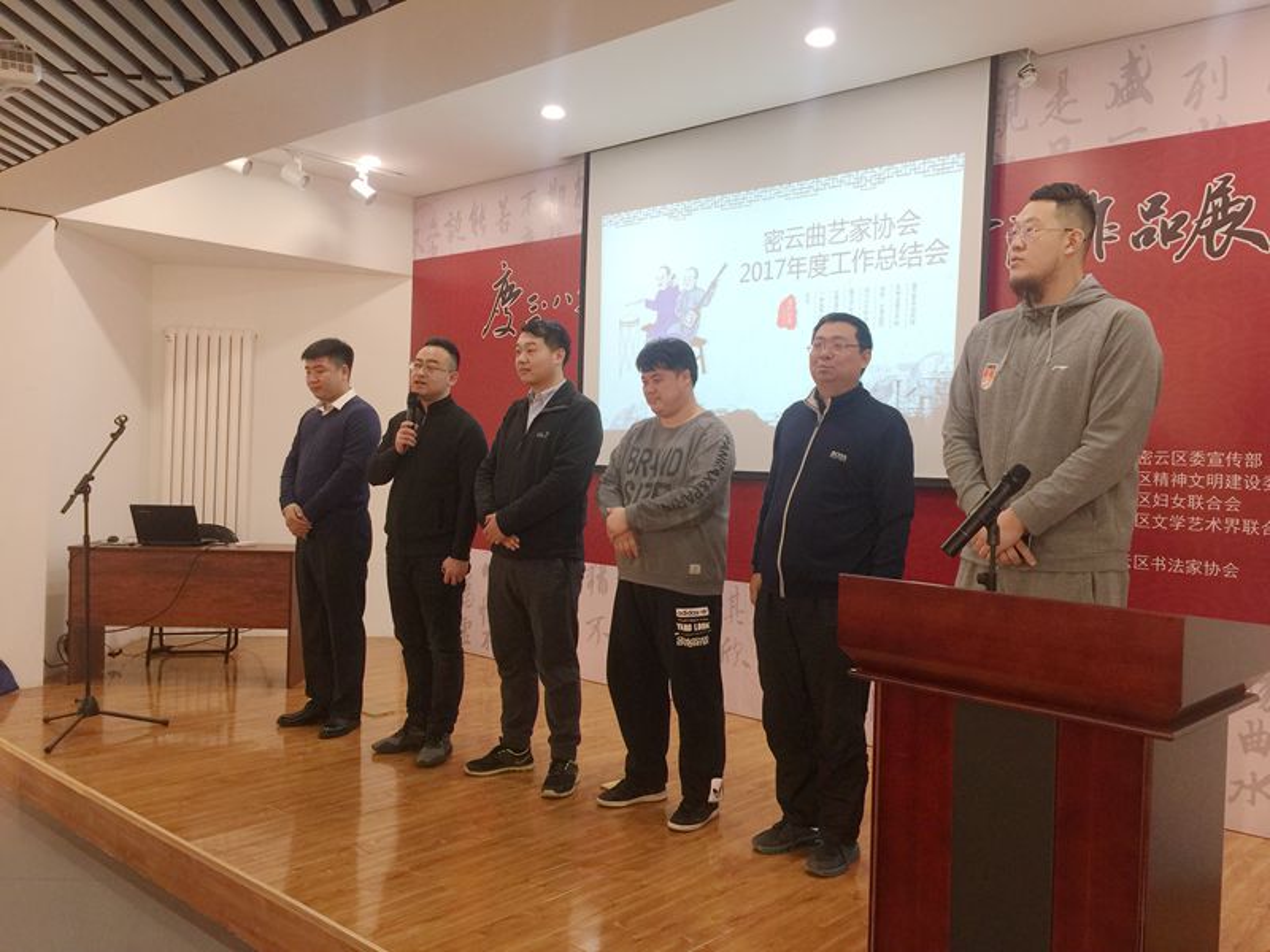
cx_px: 635
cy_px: 476
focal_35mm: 29
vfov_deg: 48.2
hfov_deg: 61.7
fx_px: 1064
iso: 40
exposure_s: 1/33
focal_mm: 4.15
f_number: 2.2
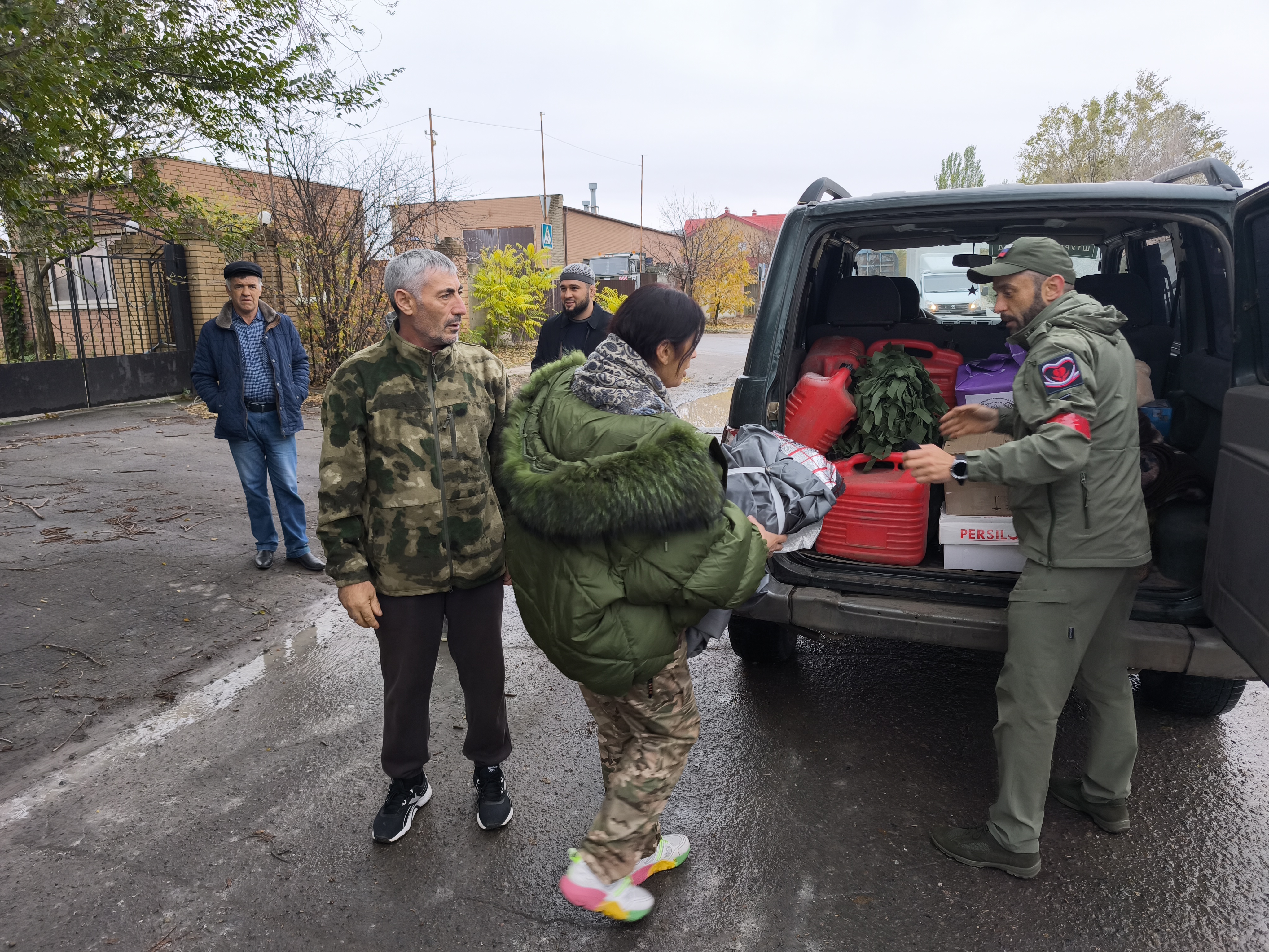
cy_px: 476
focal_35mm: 23
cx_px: 634
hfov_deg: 73.9
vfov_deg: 58.9
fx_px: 843
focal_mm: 6.57
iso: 80
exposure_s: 1/123
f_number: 1.6
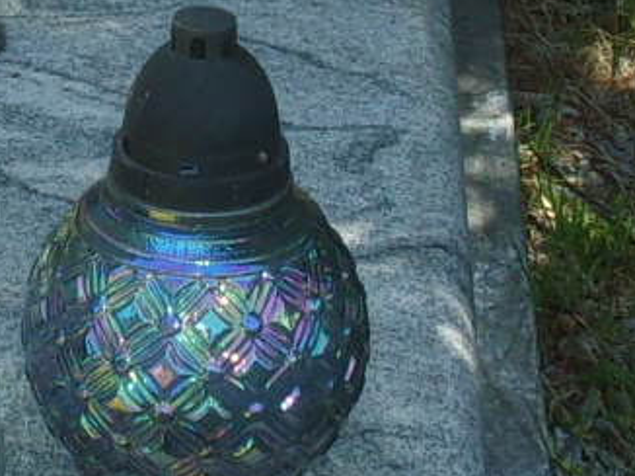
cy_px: 16
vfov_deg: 8.4
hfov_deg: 11.1
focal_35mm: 176
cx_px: -72
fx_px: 3226
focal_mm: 5.1
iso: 80
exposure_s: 1/140
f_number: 3.9
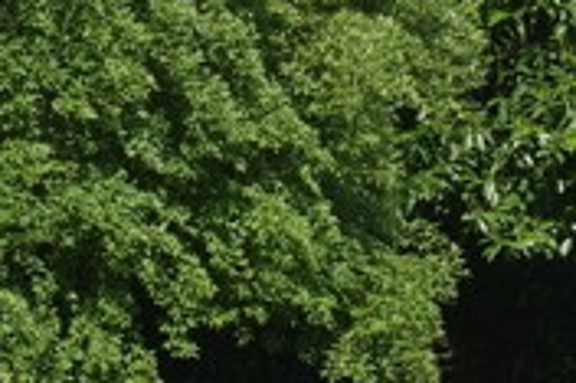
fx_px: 4572
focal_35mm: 286
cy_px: 579
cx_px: 583
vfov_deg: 4.8
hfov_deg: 7.2
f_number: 8
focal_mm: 70
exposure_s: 1/1600
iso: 640
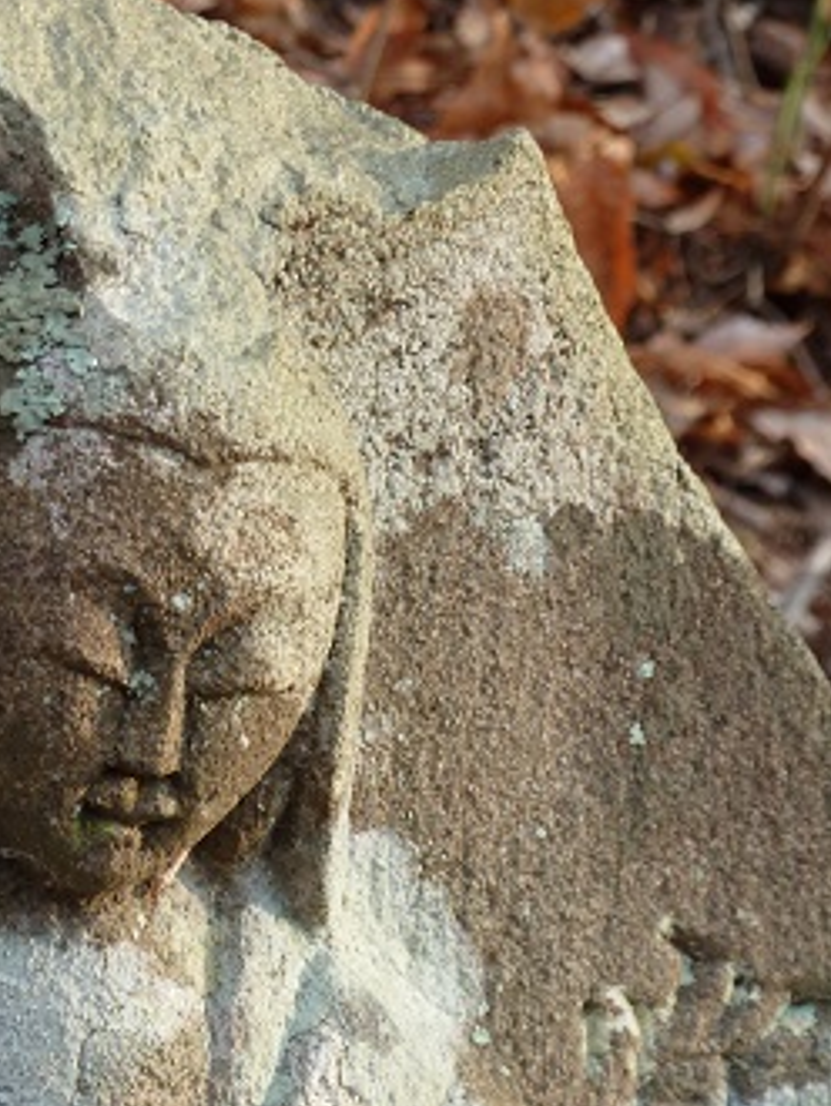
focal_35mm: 123
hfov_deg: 12.0
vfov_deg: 16.0
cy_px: 764
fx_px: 3932
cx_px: 139
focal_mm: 11.9
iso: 80
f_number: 4.1
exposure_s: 1/40
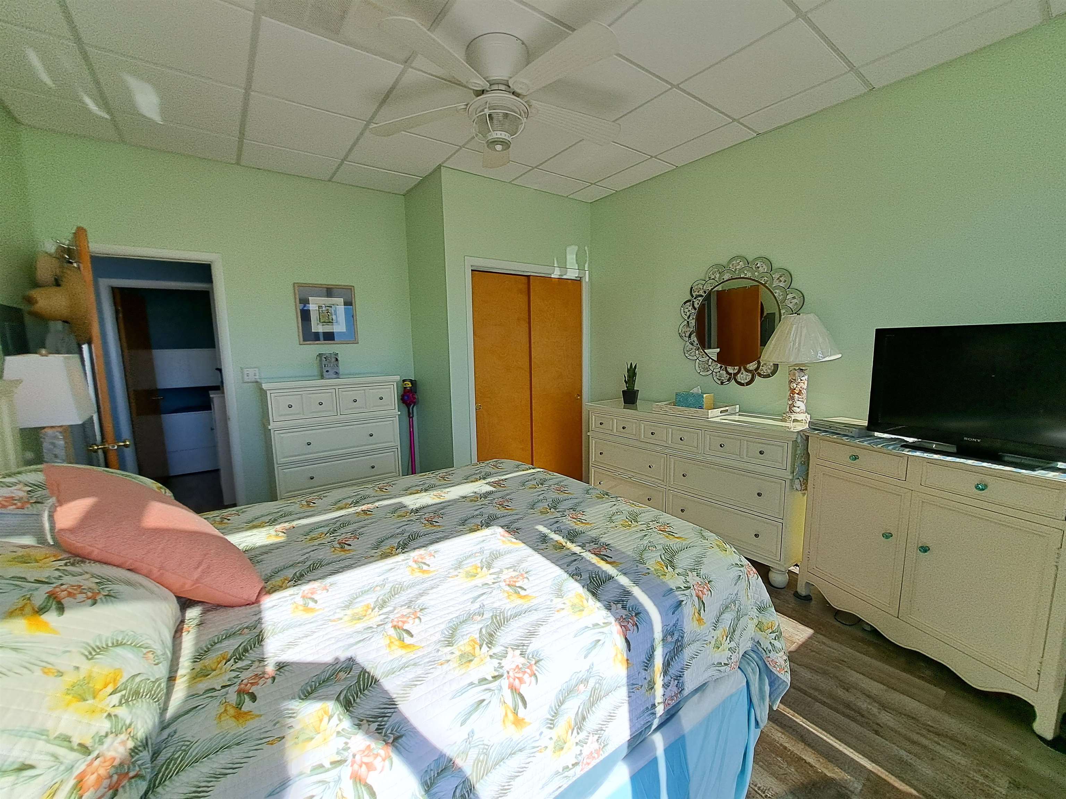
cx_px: 533
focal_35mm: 13
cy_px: 400
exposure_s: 1/537
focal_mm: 1.74
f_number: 2.2
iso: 50
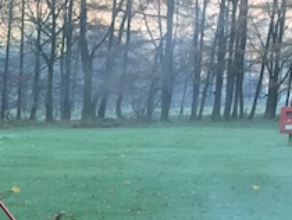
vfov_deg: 10.4
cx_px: -224
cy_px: 345
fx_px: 1165
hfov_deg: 13.0
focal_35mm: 138
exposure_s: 1/100
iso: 50
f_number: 2.2
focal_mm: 4.15
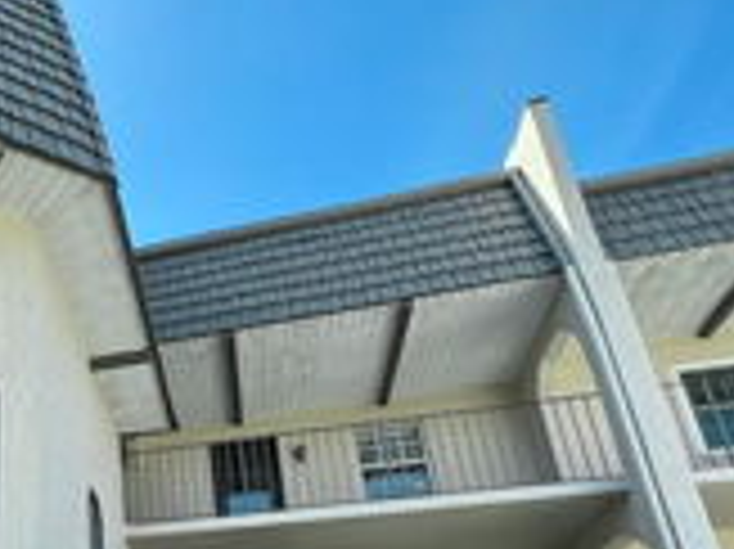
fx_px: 720
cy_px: 518
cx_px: -20
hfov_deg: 44.7
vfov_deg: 38.2
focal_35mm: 34
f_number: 1.8
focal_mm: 1.57
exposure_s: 1/398
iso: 32
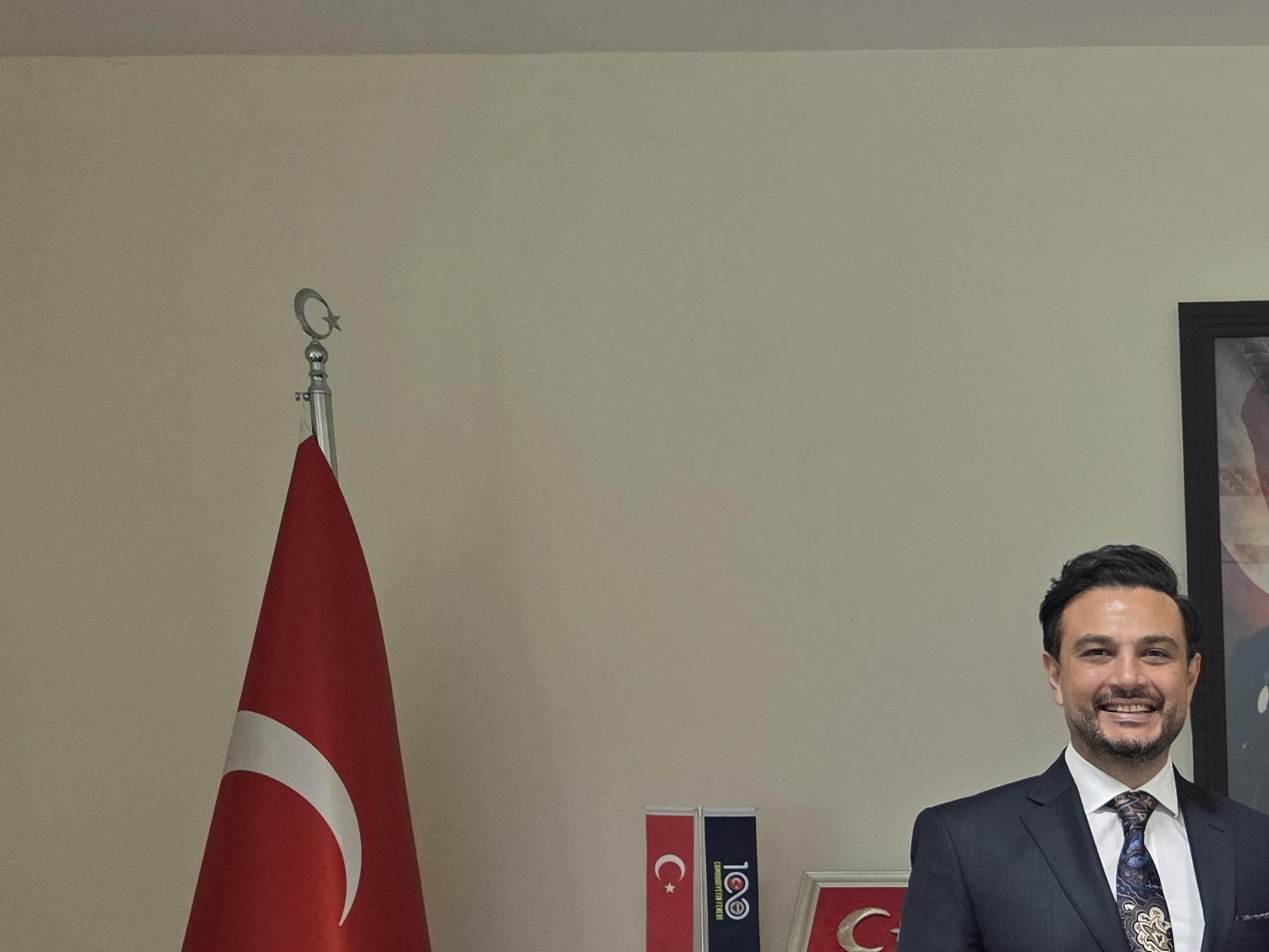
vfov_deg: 22.9
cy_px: 1070
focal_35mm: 60
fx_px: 2200
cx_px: 1510
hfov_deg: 28.2
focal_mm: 6.3
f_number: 1.7
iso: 320
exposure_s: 1/100
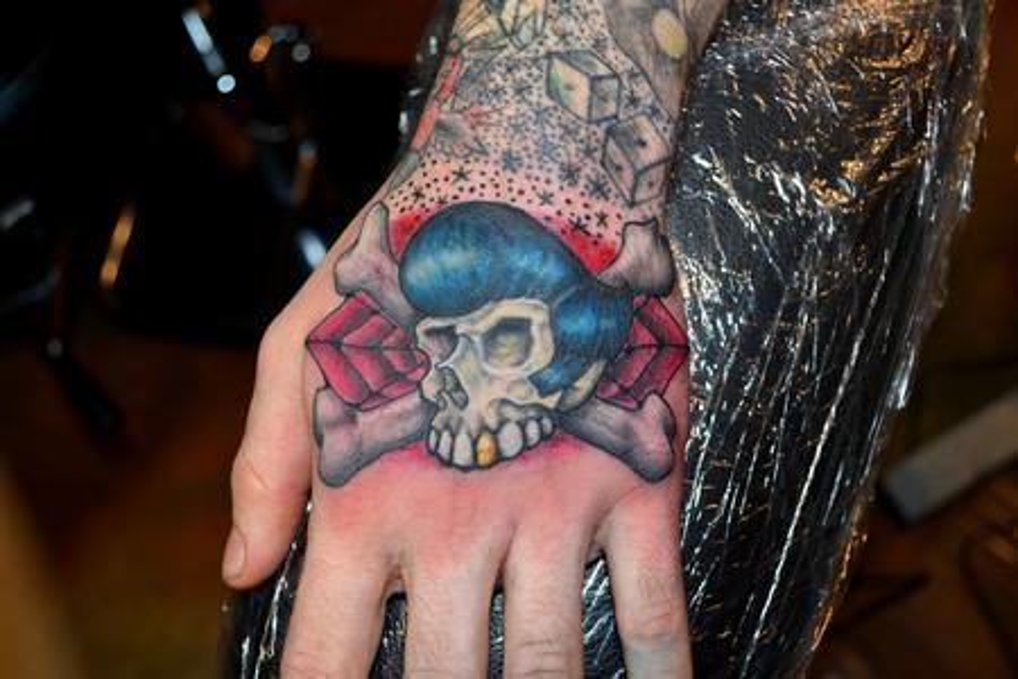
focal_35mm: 48
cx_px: 509
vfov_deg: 28.1
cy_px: 340
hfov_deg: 41.1
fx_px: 1357
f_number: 4.8
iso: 400
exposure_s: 1/60
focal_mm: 32
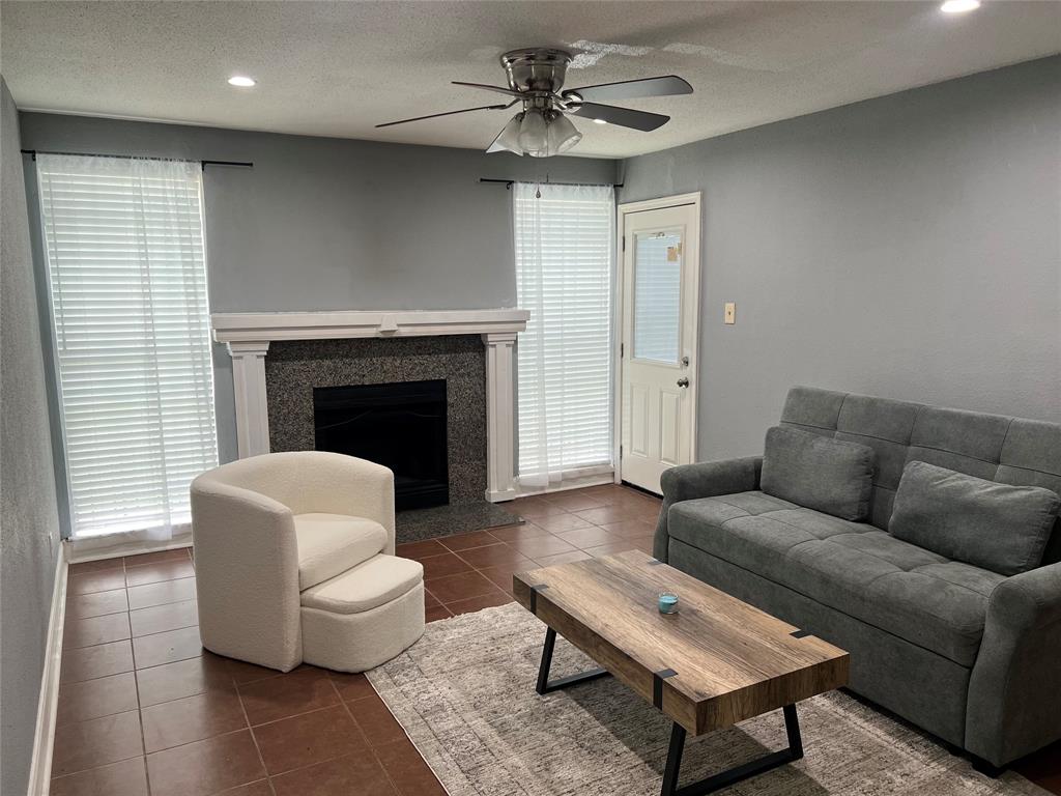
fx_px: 797
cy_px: 398
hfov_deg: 67.3
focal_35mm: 26
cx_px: 530
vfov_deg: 53.1
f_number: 1.5
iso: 64
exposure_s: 1/60
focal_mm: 5.7
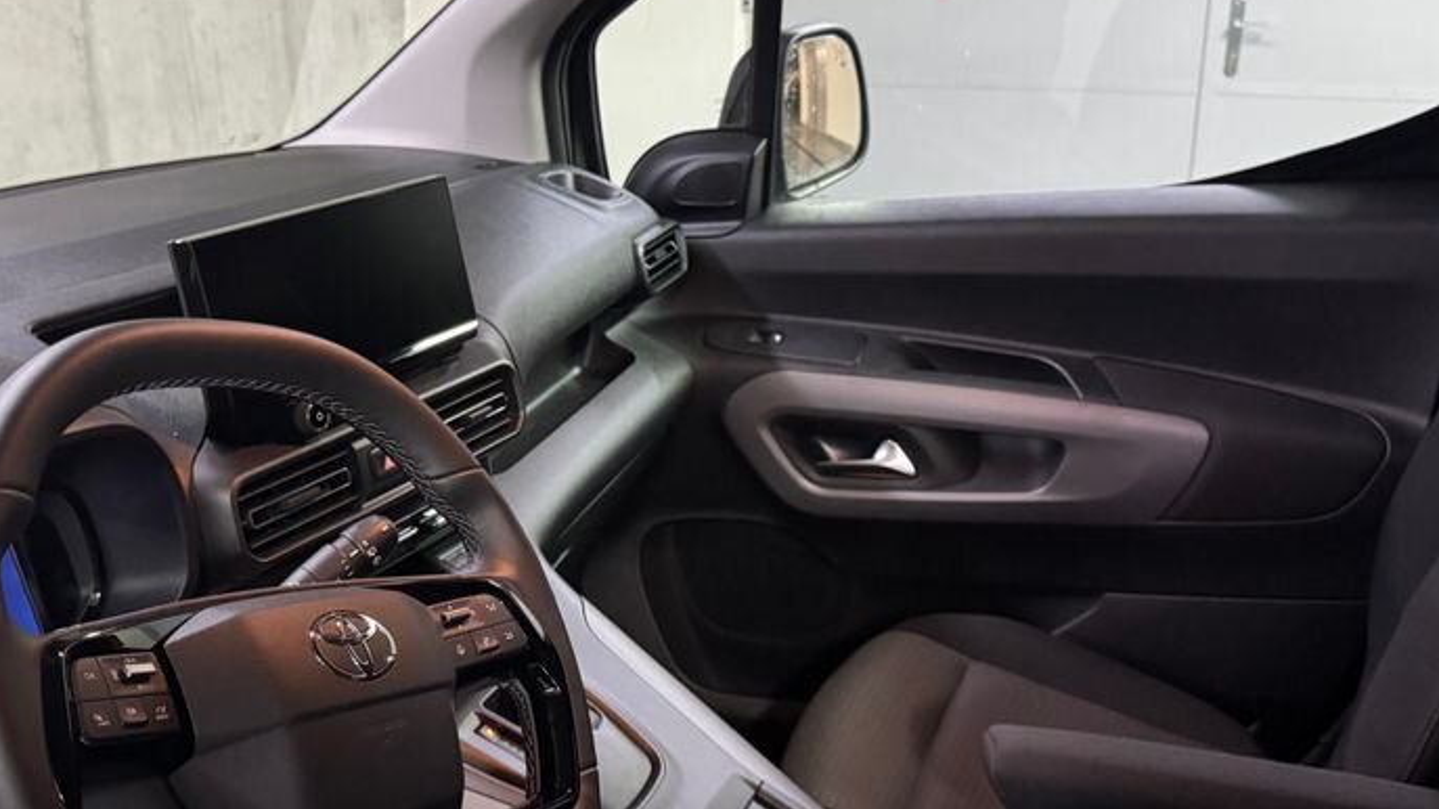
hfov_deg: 51.2
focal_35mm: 39
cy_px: 407
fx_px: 1488
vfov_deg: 30.4
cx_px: 553
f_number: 1.78
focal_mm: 6.76
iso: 800
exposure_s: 1/50
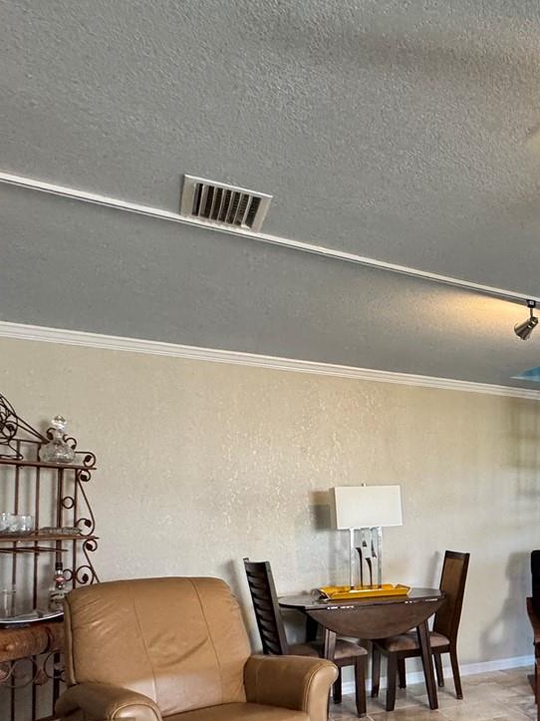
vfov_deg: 56.2
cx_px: 646
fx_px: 645
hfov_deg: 35.7
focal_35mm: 31
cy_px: 519
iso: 200
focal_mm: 2.22
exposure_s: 1/60
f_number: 2.2
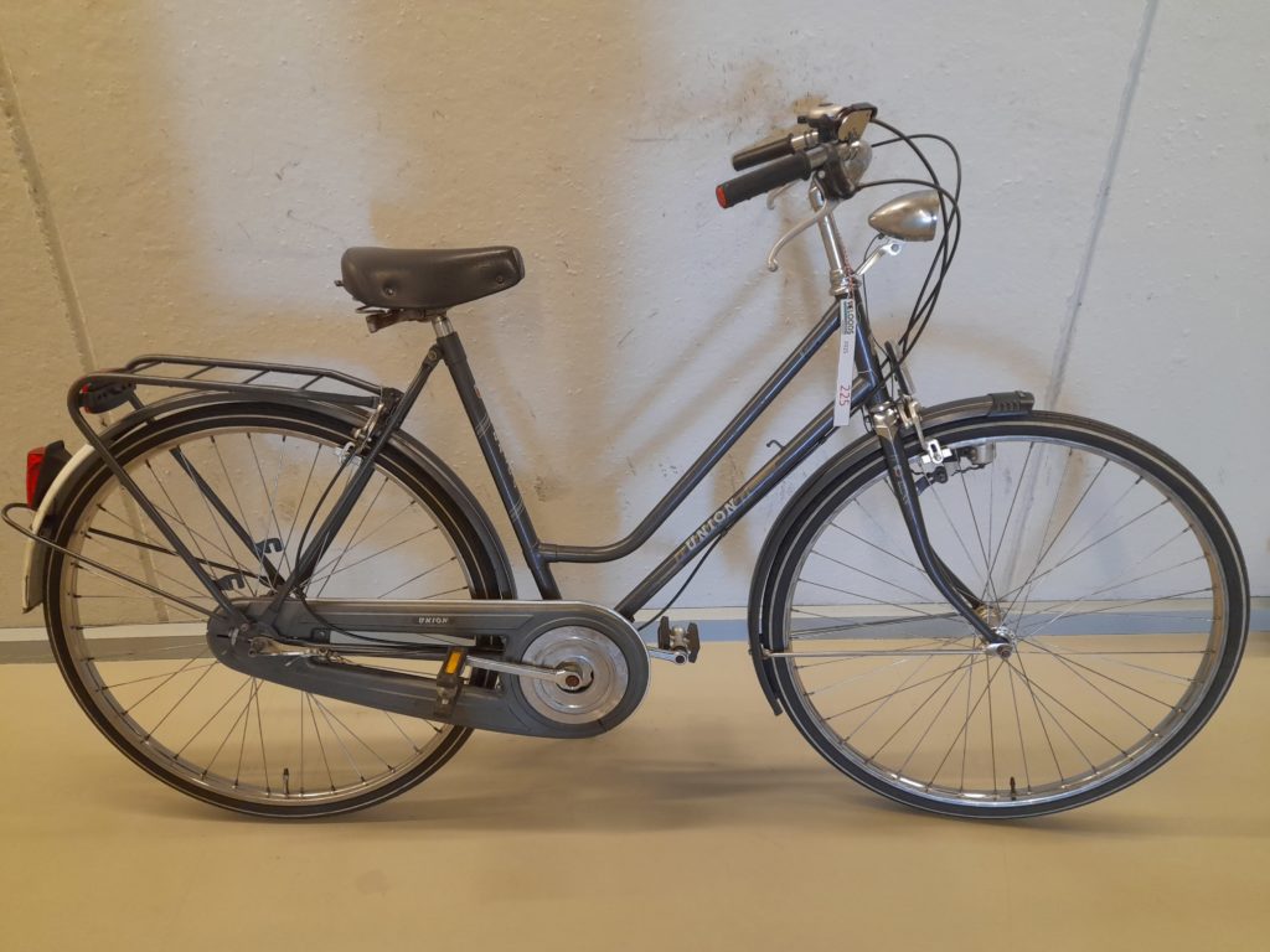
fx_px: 917
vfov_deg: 54.9
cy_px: 476
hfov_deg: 69.4
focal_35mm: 25
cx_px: 635
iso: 200
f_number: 2
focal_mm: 4.6
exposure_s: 1/50
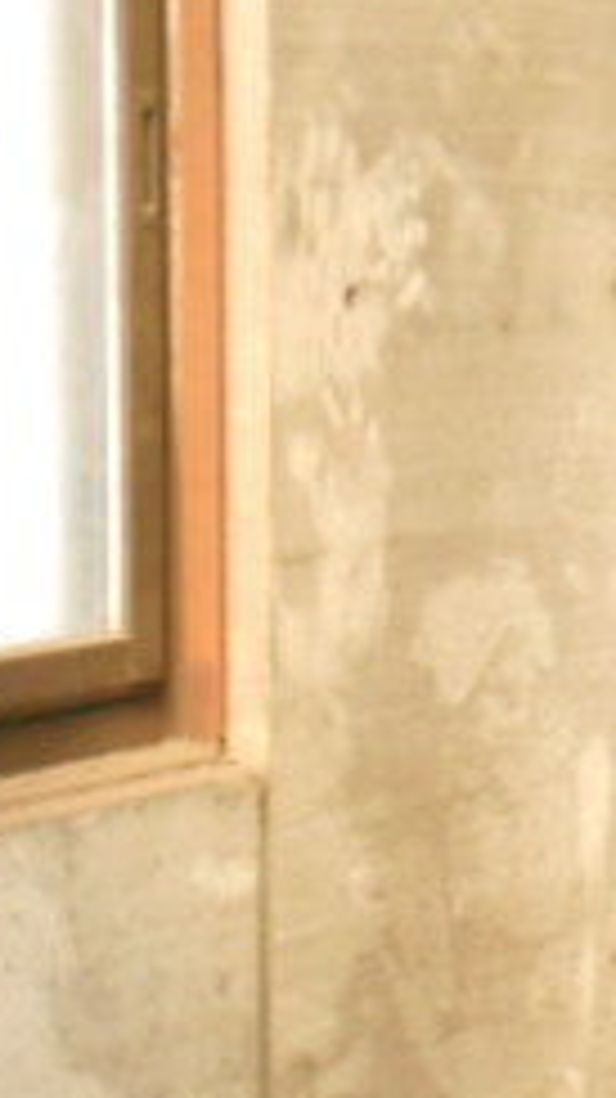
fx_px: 4653
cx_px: 1012
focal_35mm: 160
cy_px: 770
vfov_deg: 13.4
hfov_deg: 7.4
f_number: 4.9
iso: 640
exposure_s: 1/60
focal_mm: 10
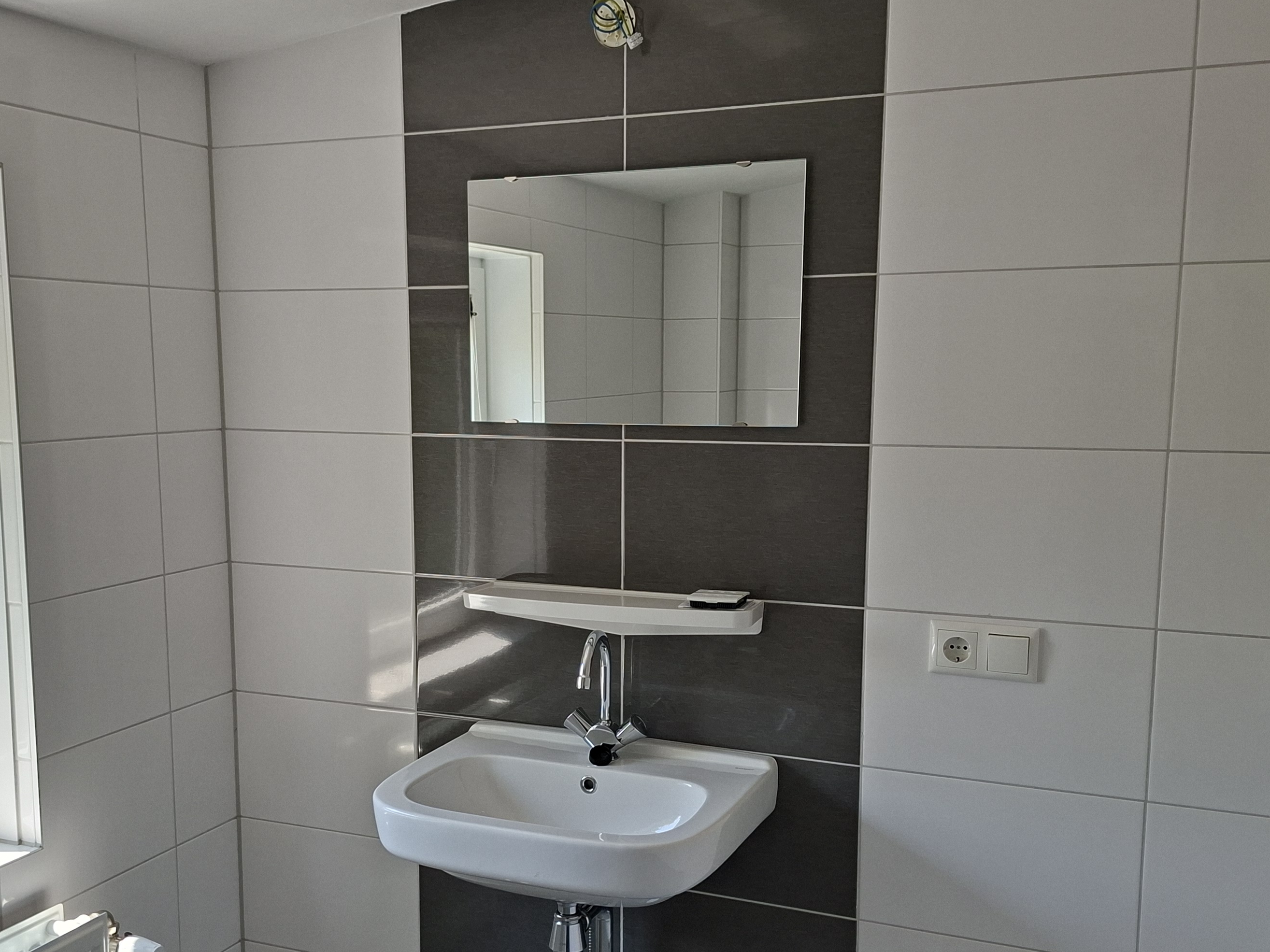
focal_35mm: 35
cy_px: 566
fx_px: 1284
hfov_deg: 52.5
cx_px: 555
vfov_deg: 40.5
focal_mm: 5.54
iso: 50
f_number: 1.8
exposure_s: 1/242
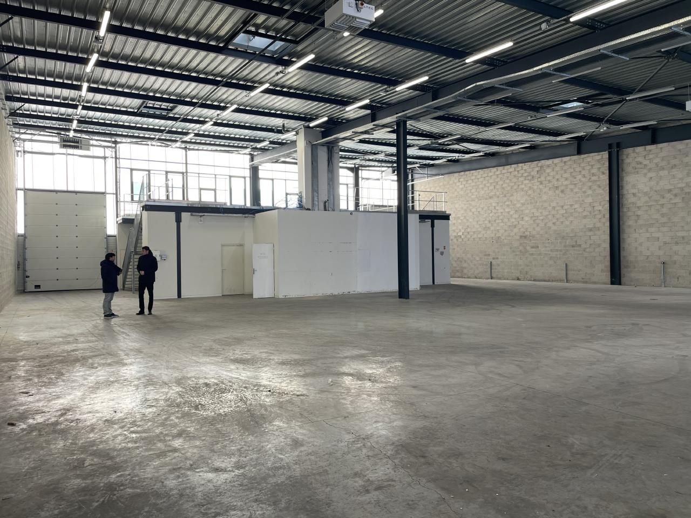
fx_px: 519
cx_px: 346
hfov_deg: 67.3
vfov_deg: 53.1
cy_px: 259
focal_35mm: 26
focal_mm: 4.2
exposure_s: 1/121
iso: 32
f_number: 1.6
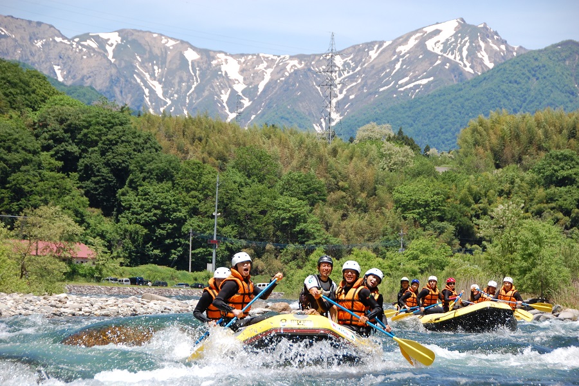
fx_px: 1978
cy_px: 193
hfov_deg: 16.7
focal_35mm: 123
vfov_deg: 11.1
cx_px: 290
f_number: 5.6
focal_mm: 82
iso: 400
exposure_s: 1/1000
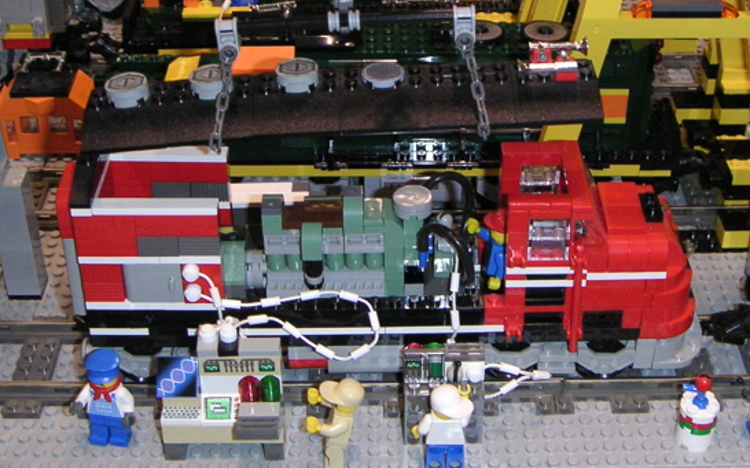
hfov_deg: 34.6
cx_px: 370
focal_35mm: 59
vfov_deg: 21.9
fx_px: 1206
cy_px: 158
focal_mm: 6
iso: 160
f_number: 2.8
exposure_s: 1/45
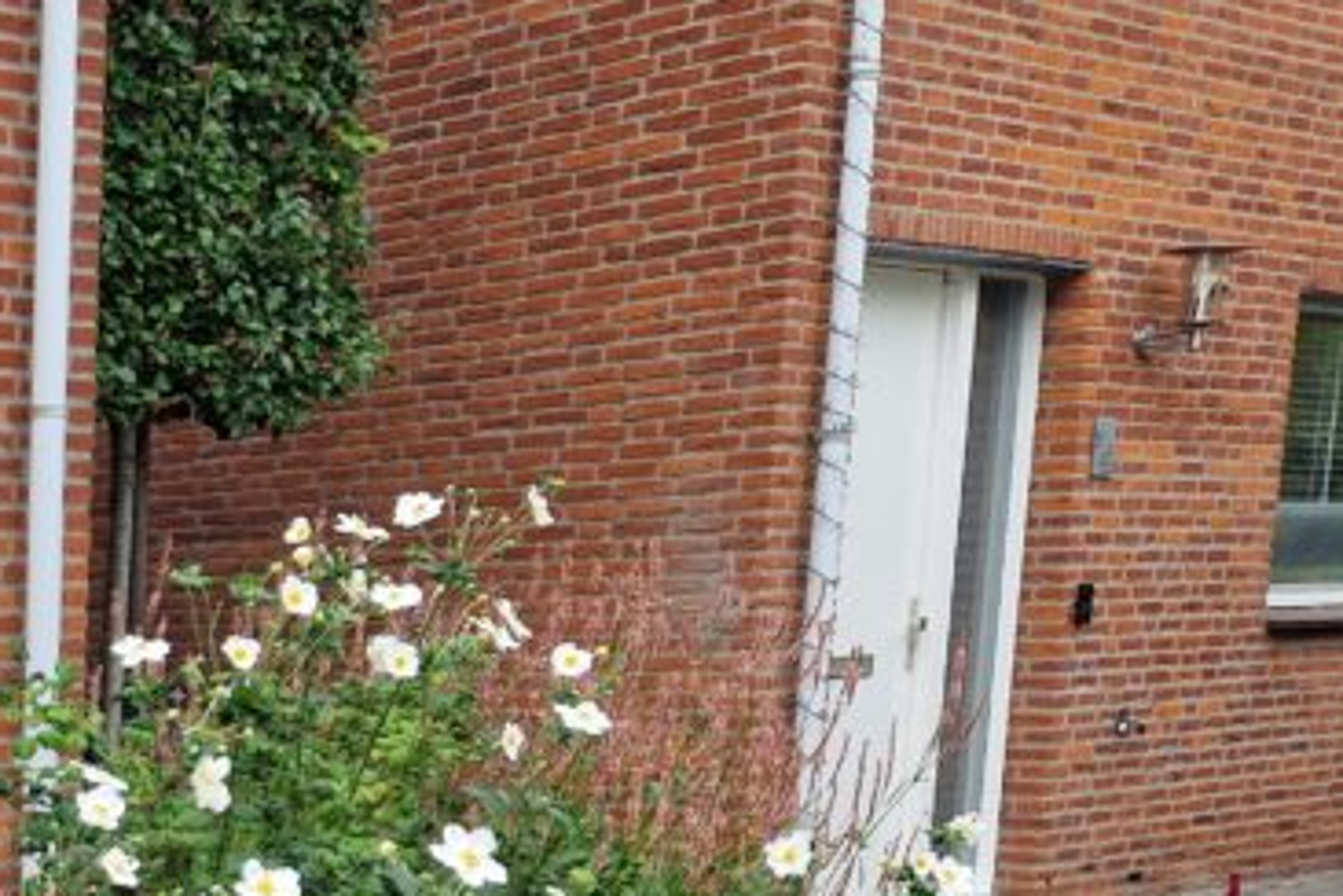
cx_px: -492
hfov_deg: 25.2
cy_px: 1047
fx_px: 2499
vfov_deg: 19.3
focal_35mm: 67
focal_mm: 5.4
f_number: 1.8
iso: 50
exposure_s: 1/516
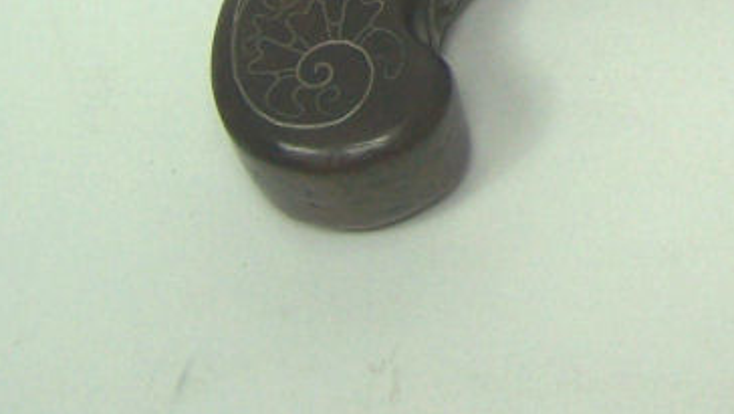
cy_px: -325
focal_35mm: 147
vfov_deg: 8.0
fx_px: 2862
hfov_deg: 14.0
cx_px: 992
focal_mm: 8
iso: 80
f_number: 3
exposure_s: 1/180
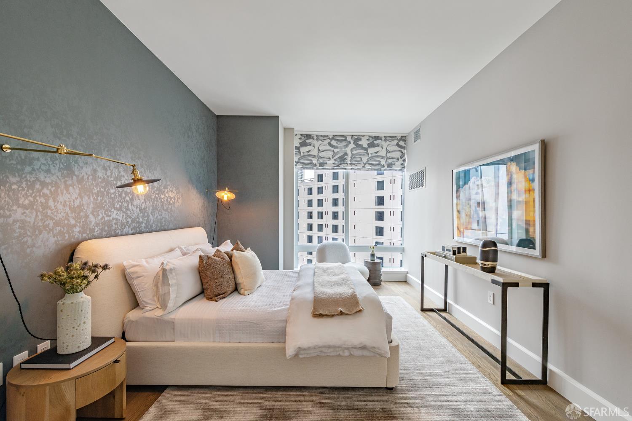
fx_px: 263
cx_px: 316
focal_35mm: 15
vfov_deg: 77.3
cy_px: 210
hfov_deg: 100.4
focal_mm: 15
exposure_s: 1/13
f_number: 11
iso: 400
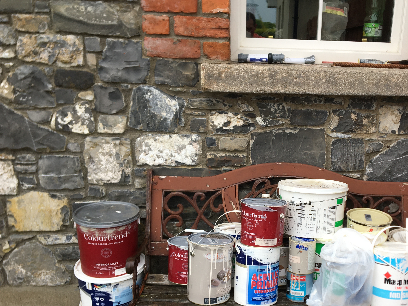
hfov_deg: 47.4
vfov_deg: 36.6
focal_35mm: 39
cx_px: 255
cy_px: 195
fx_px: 460
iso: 25
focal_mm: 4.15
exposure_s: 1/212
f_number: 2.2
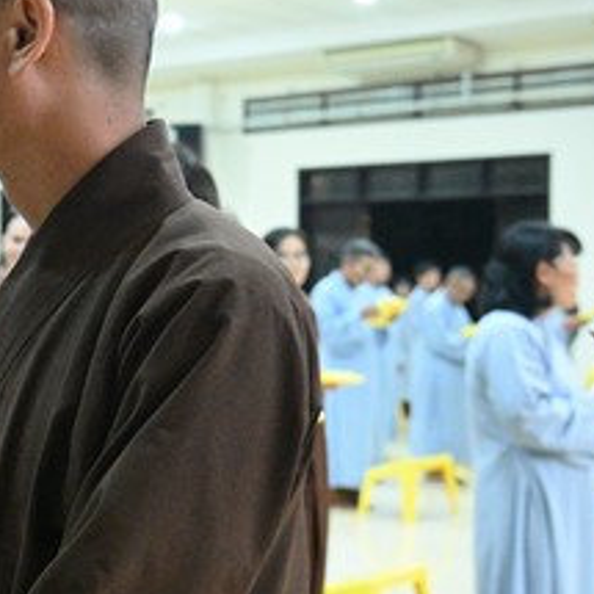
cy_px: 315
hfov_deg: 20.8
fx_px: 1495
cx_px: -146
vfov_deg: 22.5
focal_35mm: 77
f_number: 4
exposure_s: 1/250
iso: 20000
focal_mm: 30
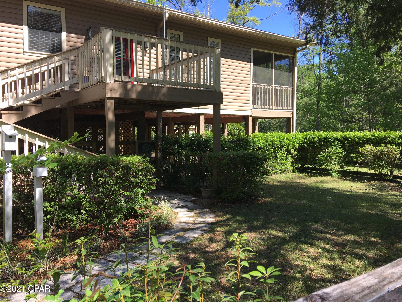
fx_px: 337
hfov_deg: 61.7
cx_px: 201
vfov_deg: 48.2
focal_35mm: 29
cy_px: 151
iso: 25
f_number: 2.2
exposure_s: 1/475
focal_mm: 4.15
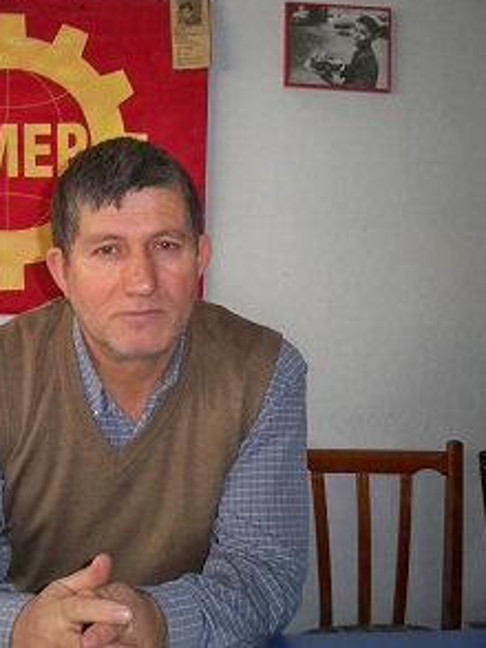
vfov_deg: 39.6
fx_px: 898
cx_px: 104
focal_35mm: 48
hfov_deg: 29.7
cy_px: 317
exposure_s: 1/60
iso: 200
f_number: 3.1
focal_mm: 6.3
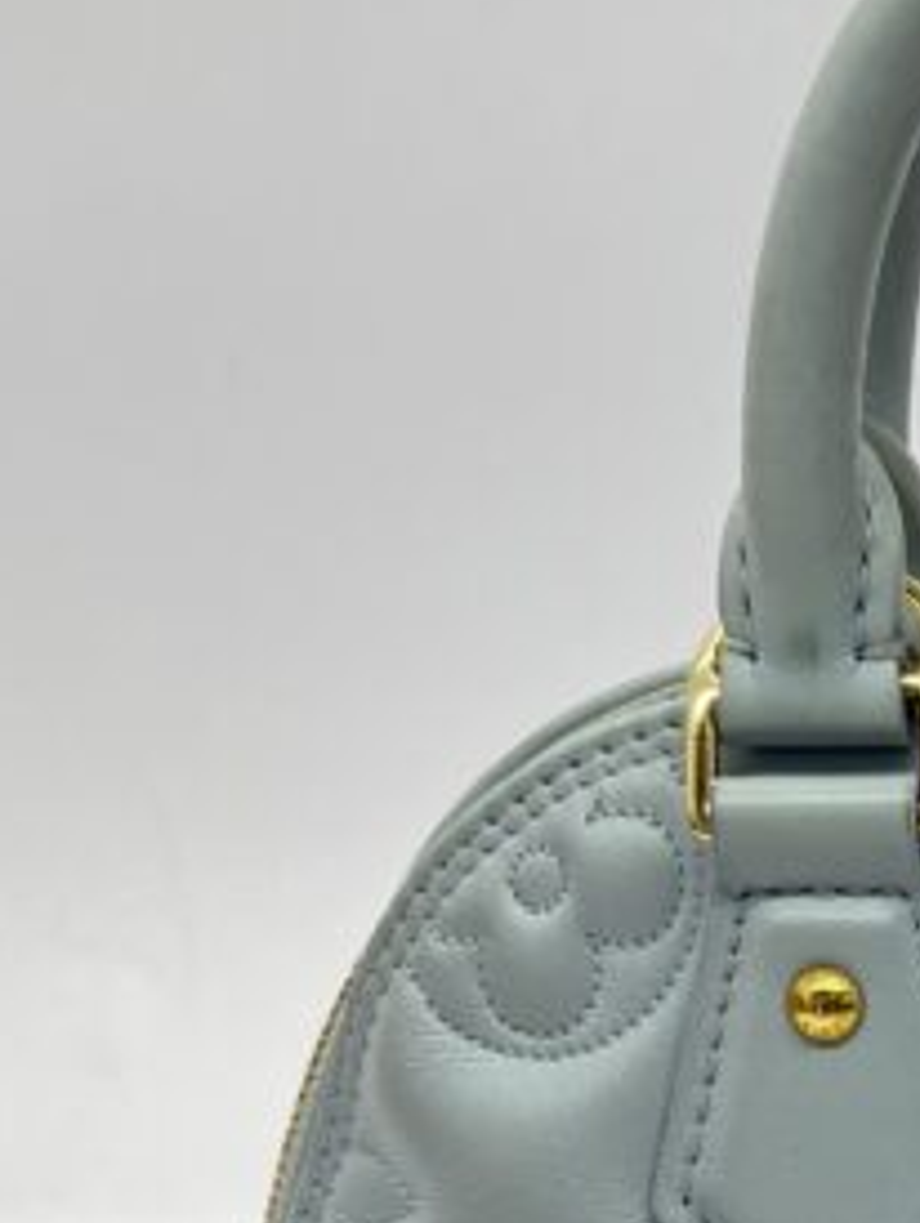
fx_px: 3432
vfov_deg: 19.9
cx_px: 1300
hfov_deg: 14.4
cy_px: 1036
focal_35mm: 97
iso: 50
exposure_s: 1/235
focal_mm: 5.7
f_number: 1.5
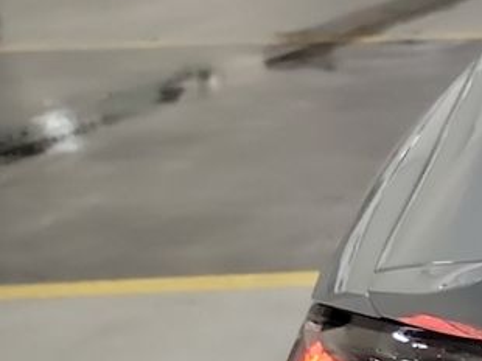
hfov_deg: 12.0
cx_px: 1231
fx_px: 1725
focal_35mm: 124
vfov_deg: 11.9
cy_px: 286
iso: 670
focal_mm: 6.7
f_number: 1.8
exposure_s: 1/59
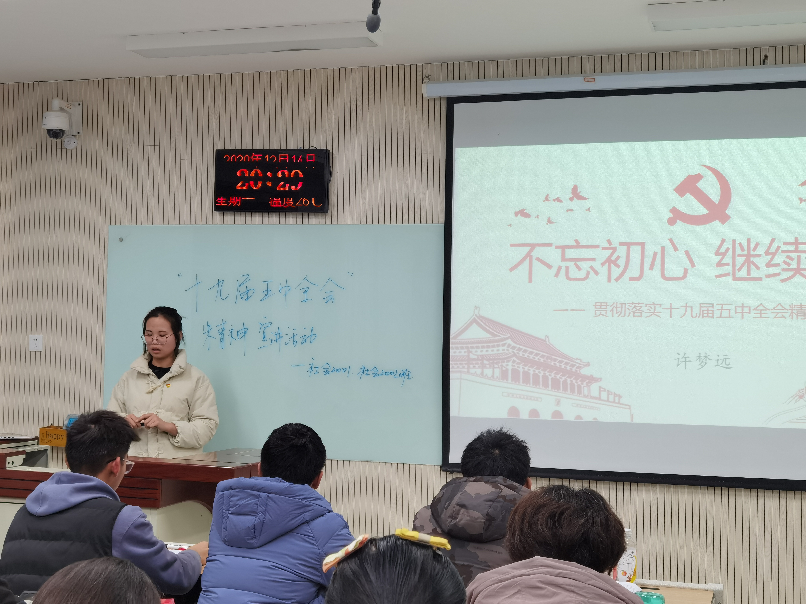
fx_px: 1164
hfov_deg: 38.2
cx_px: 403
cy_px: 302
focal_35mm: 50
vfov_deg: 29.1
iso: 125
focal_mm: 6.71
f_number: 1.9
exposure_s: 1/100
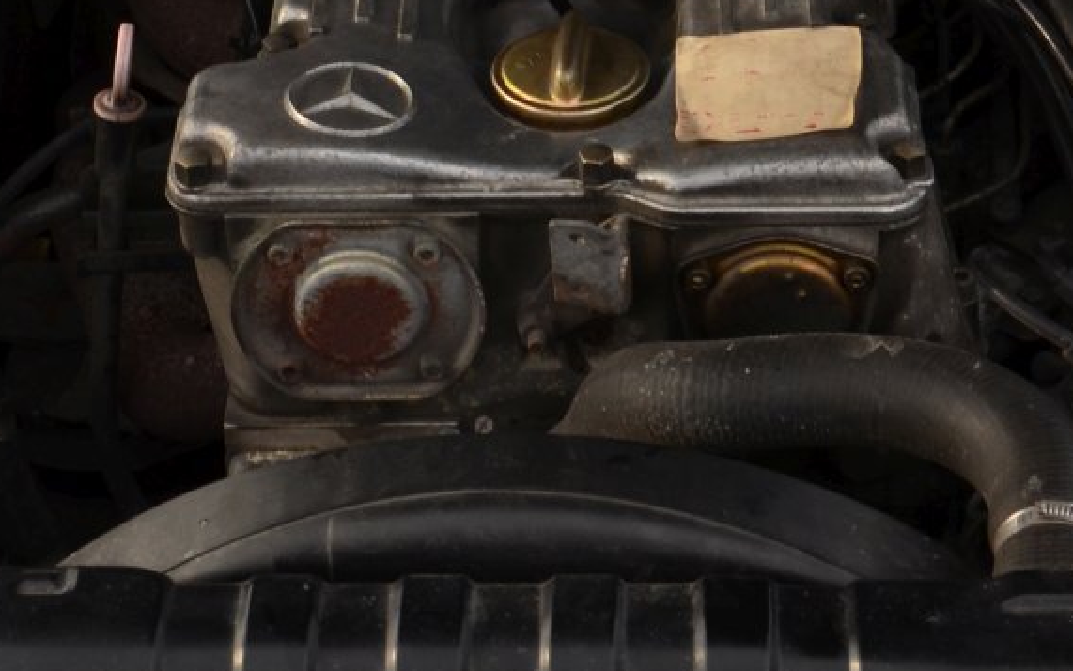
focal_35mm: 125
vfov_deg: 10.4
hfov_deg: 16.7
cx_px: 626
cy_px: 75
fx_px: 3656
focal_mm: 26
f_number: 11
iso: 200
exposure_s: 1/90
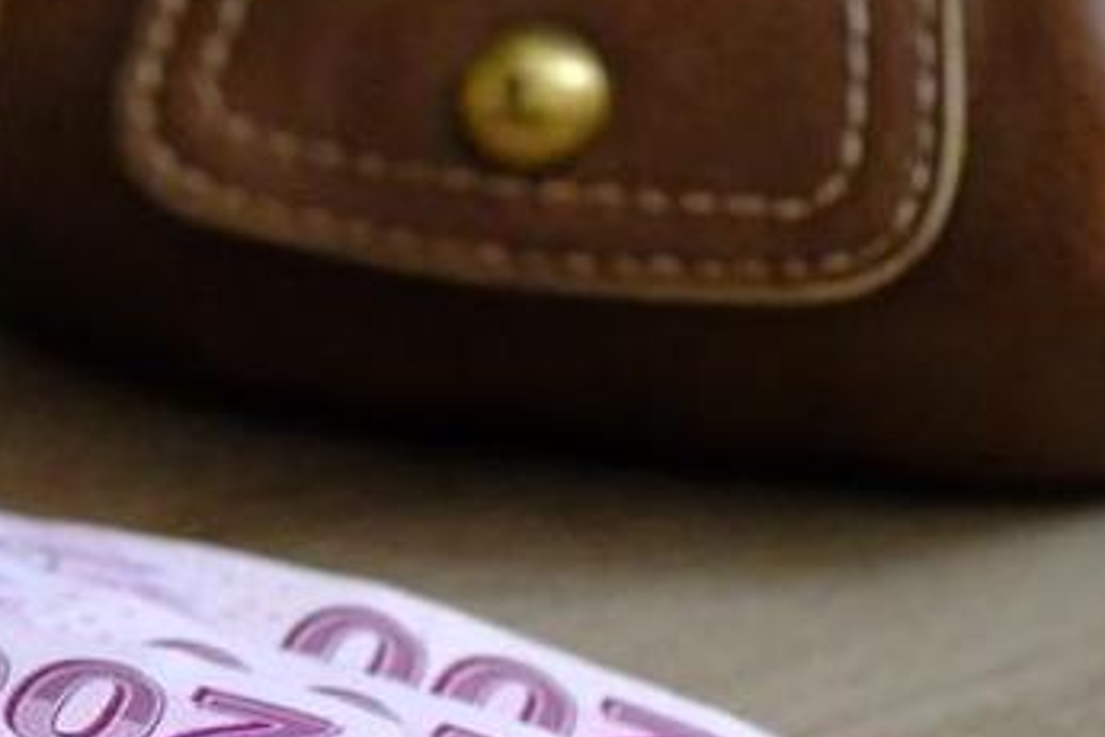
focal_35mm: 212
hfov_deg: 9.7
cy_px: 431
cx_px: 319
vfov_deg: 6.5
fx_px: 6507
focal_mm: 58.6
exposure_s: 1/58
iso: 12800
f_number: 4
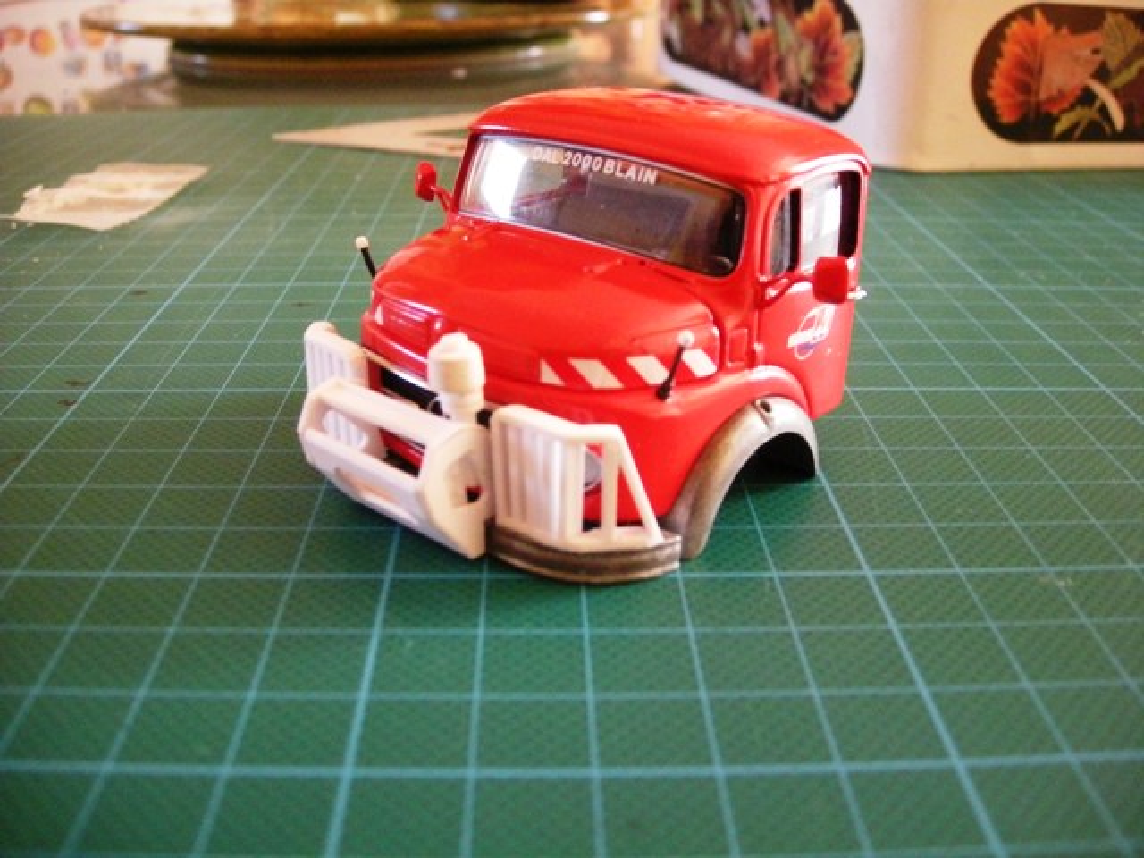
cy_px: 429
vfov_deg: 40.7
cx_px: 572
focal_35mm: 35
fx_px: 1157
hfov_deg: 52.6
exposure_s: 1/21
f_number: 2.8
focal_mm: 5.7
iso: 400
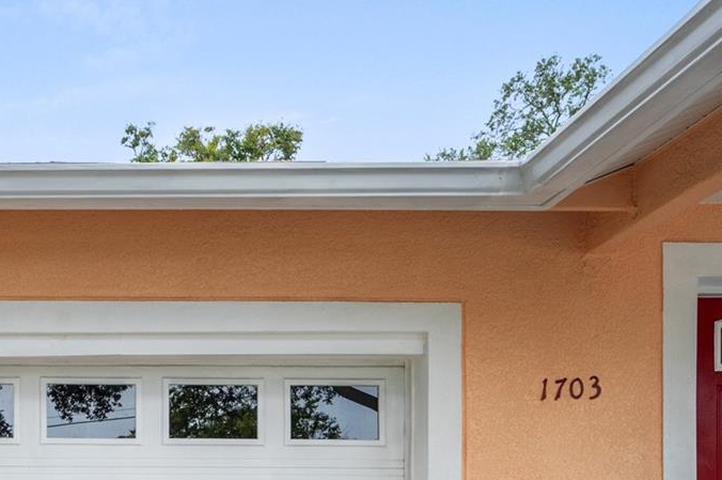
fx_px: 901
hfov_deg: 41.1
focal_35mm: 45
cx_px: 107
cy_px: 543
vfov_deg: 27.1
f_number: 8
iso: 200
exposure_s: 1/400
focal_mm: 19
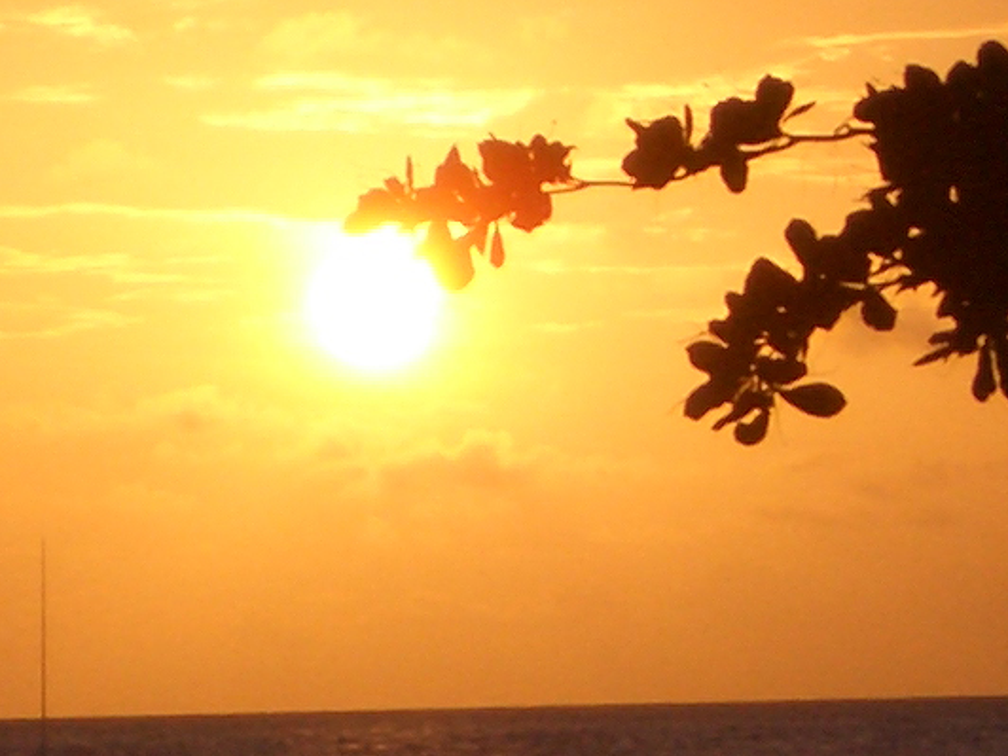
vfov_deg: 3.9
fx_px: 11095
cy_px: -44
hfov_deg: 5.2
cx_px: -212
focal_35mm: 381
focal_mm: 14.6
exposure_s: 1/500
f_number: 7
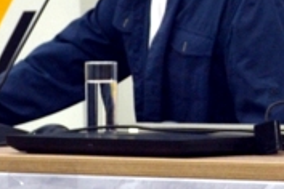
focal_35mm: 190
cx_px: 56
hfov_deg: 10.8
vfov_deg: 7.2
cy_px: 100
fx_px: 1499
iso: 320
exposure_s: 1/30
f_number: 4.5
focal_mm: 28
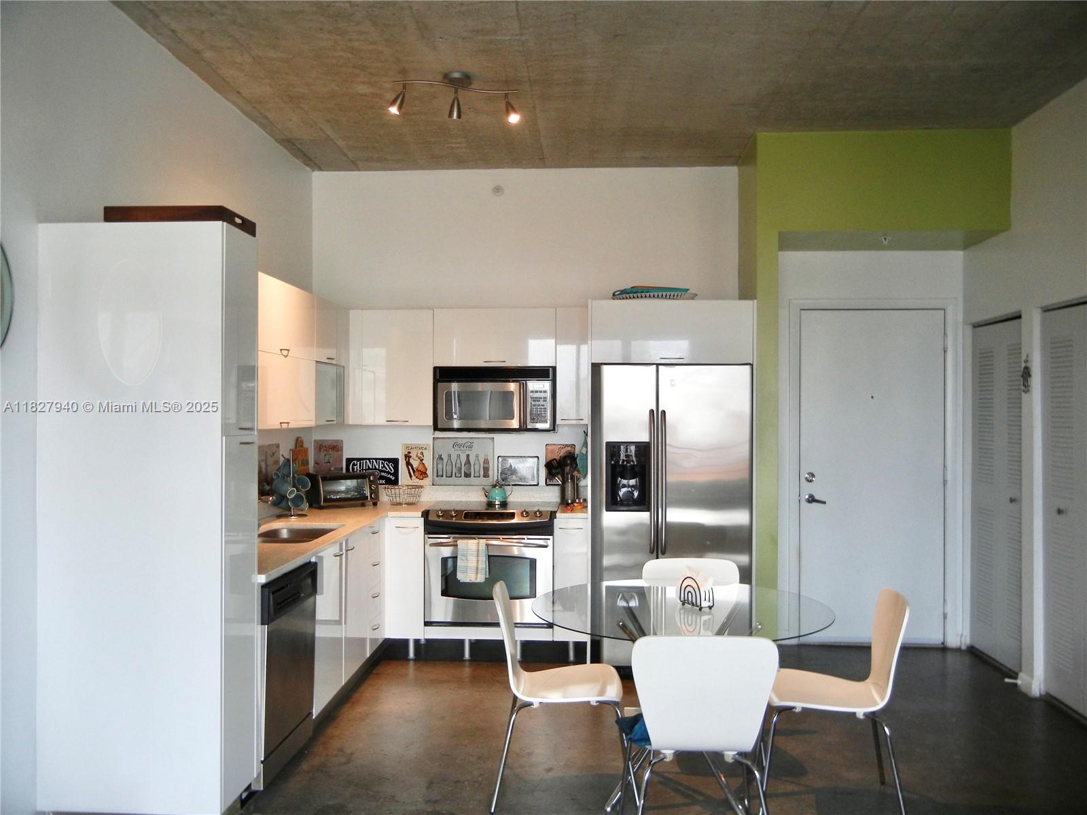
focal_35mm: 30
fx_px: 942
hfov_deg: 60.0
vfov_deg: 46.8
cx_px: 544
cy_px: 408
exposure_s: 1/35.2
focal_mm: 5.4
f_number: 3.5
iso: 160
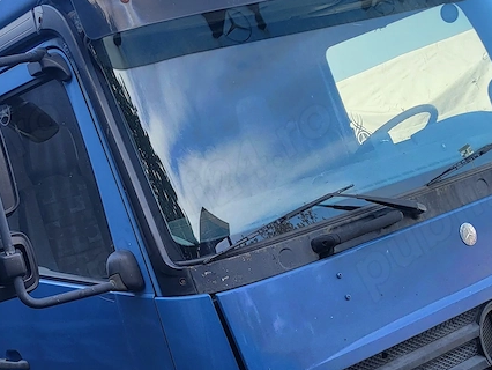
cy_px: 216
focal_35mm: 61
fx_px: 867
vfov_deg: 24.0
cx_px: 72
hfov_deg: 30.6
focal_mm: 5.4
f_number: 1.8
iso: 40
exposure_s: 1/484
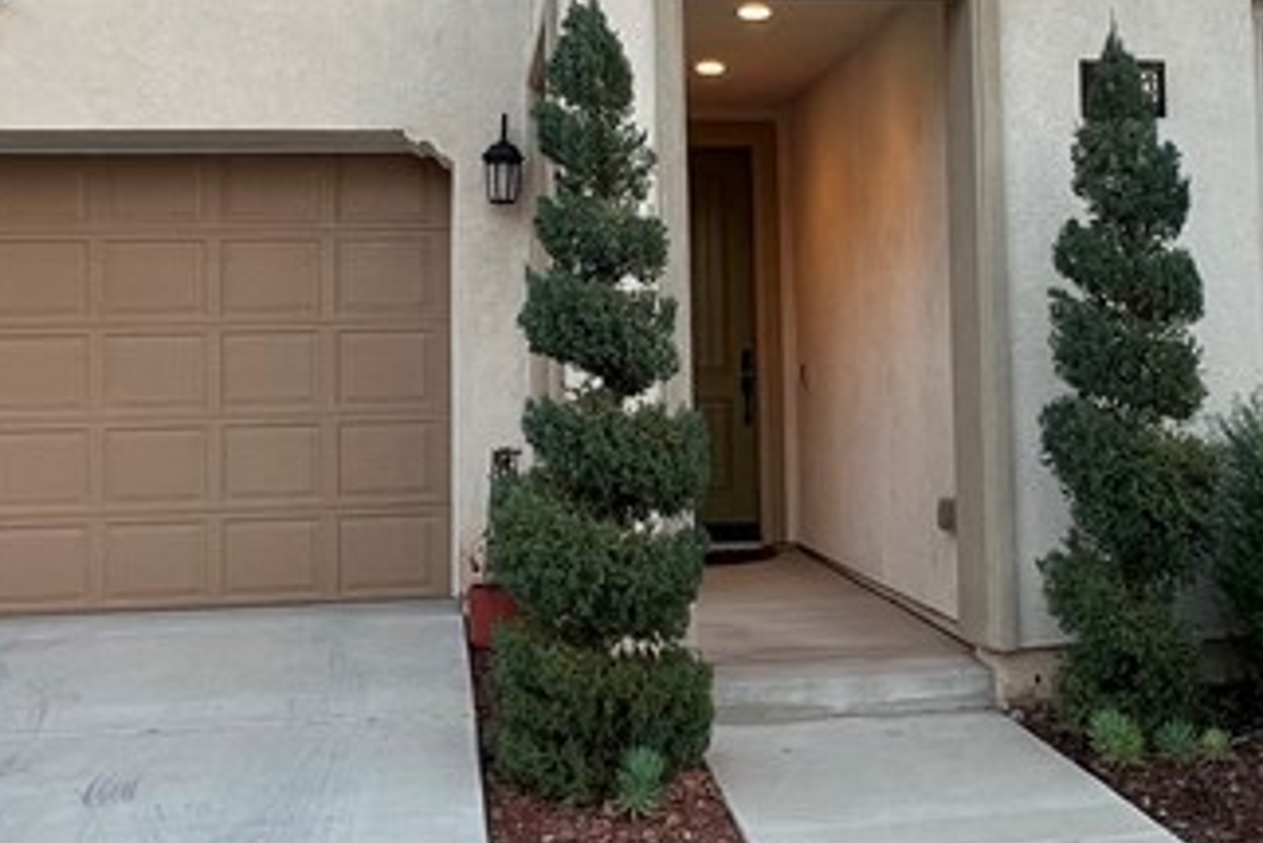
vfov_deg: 30.9
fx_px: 1509
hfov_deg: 45.3
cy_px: 271
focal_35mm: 43
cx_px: 702
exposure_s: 1/99
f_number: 1.8
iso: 64
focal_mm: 1.57
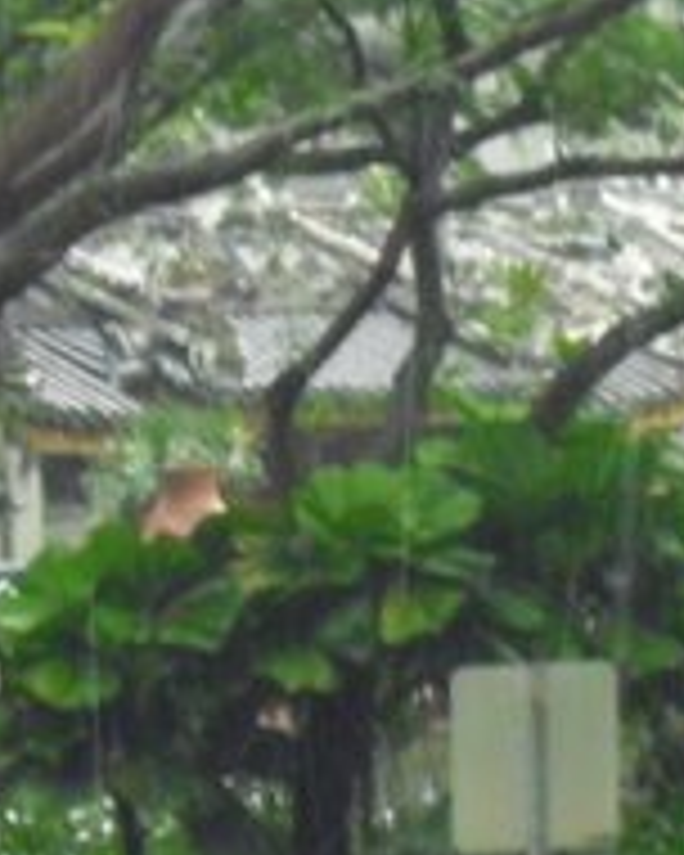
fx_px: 6756
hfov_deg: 5.8
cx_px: 603
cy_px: 302
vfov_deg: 7.2
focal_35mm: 267
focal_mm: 10.7
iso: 400
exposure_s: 1/80
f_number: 3.8
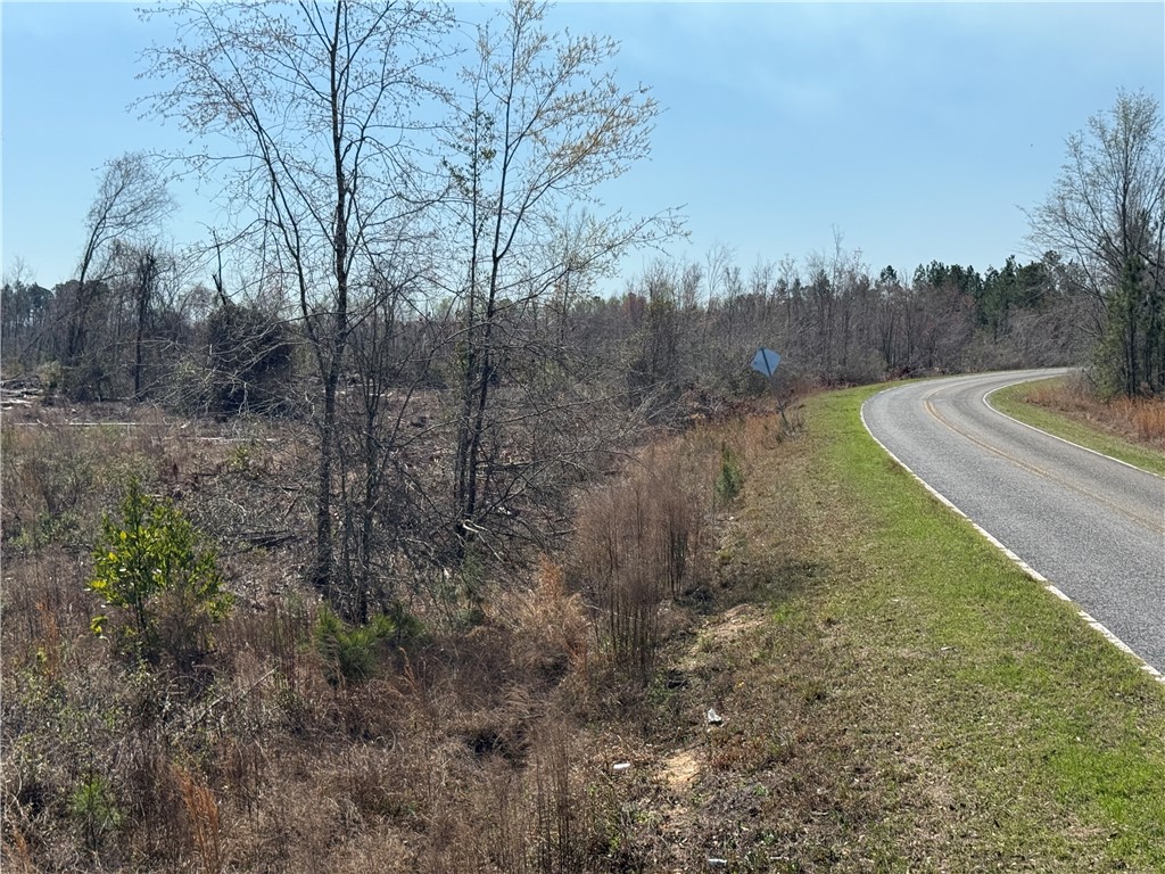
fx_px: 1615
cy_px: 437
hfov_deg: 39.7
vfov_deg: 30.3
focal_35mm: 48
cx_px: 582
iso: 80
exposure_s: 1/8772
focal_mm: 6.76
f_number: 1.78
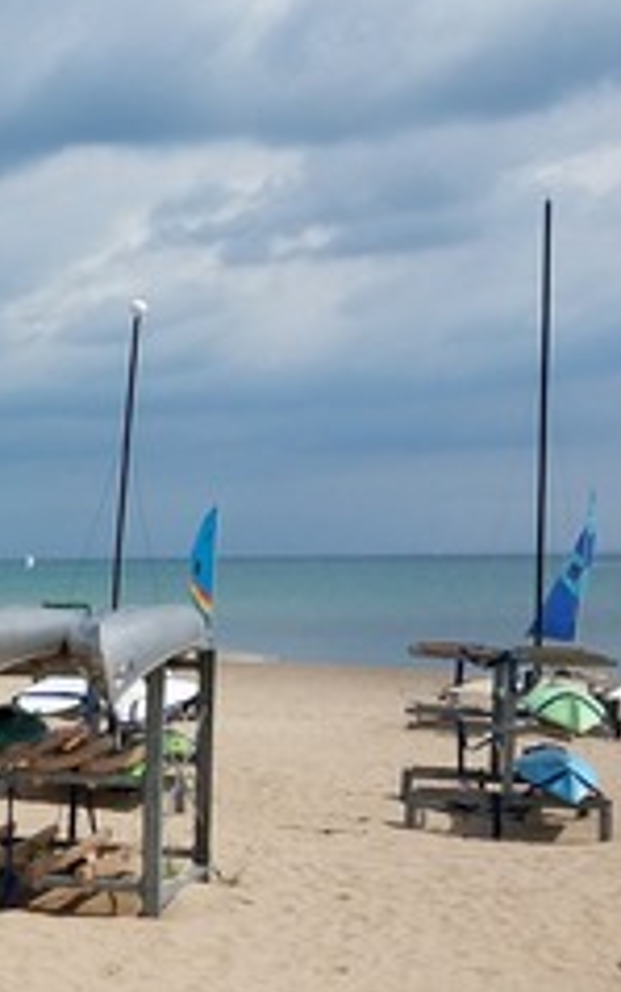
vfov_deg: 30.9
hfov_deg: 17.2
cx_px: -383
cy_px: 631
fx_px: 1785
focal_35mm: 66
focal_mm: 4.2
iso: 40
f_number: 1.7
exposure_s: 1/3728
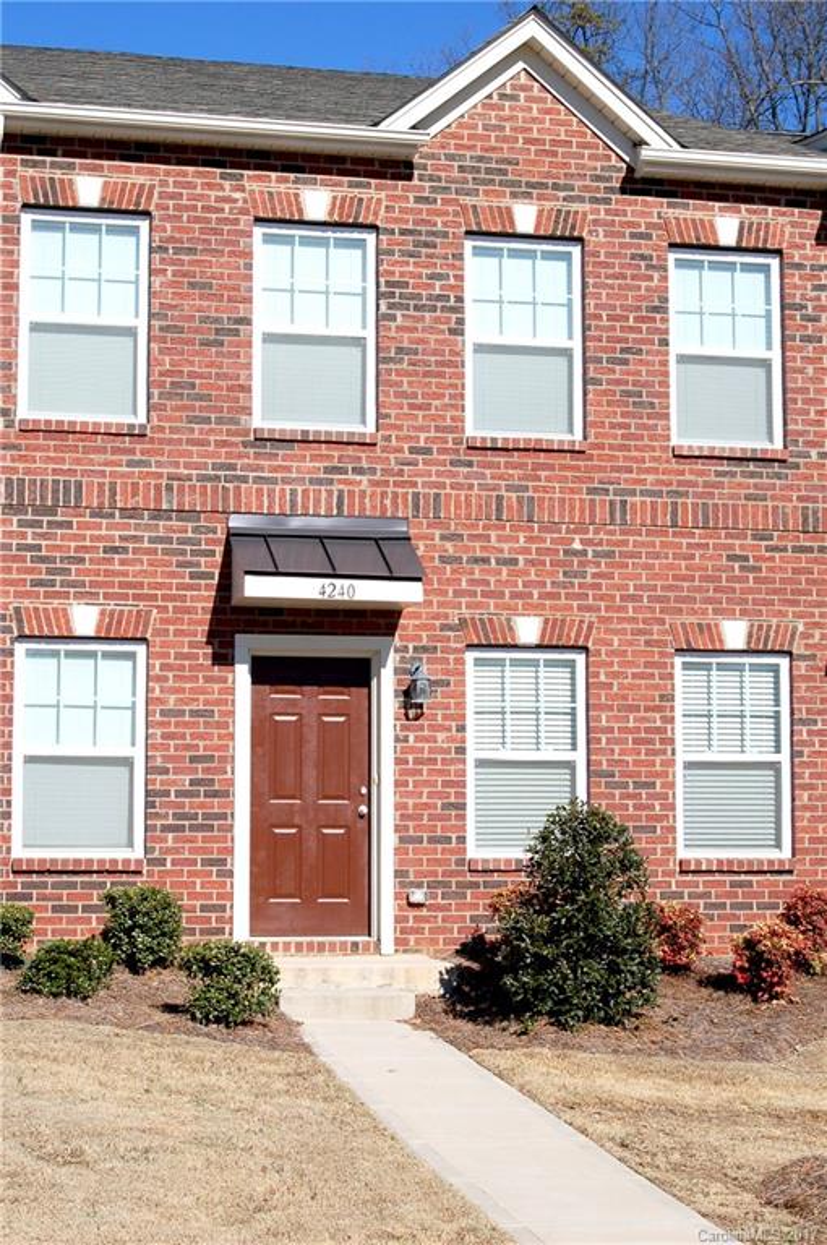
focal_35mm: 66
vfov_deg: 30.5
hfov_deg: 20.6
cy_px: 622
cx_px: 414
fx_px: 2280
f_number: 11
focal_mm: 44
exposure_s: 1/500
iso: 200
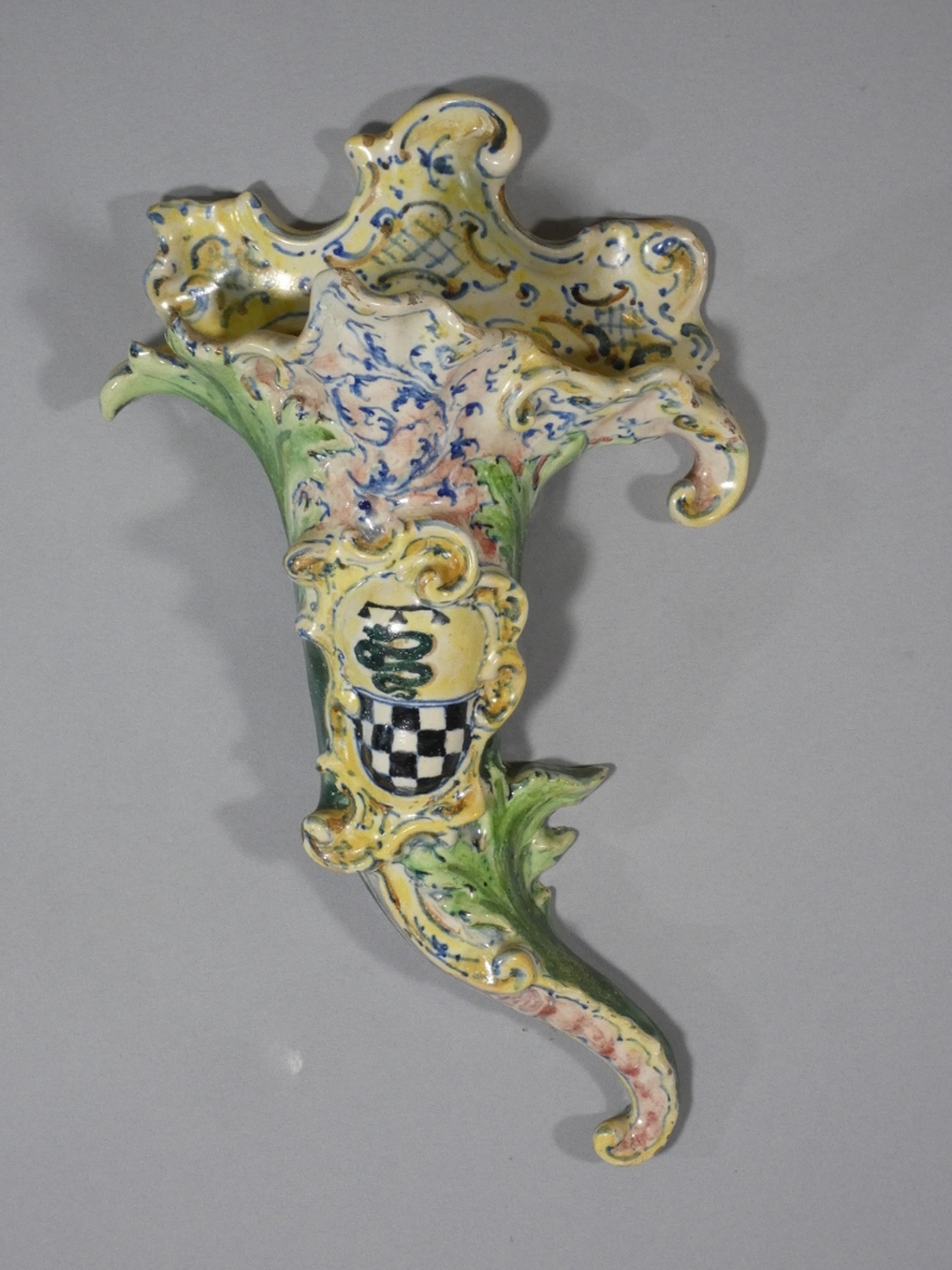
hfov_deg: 17.0
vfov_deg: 22.5
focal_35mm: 87
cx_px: 476
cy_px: 635
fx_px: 3190
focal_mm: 15.6
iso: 250
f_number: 4.6
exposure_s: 1/80
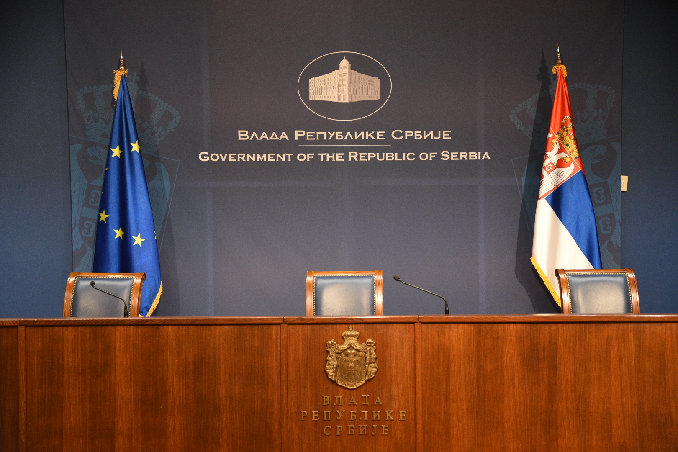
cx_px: 339
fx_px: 1092
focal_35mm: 58
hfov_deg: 34.5
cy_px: 226
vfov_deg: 23.4
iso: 2000
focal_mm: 58
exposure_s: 1/160
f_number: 4
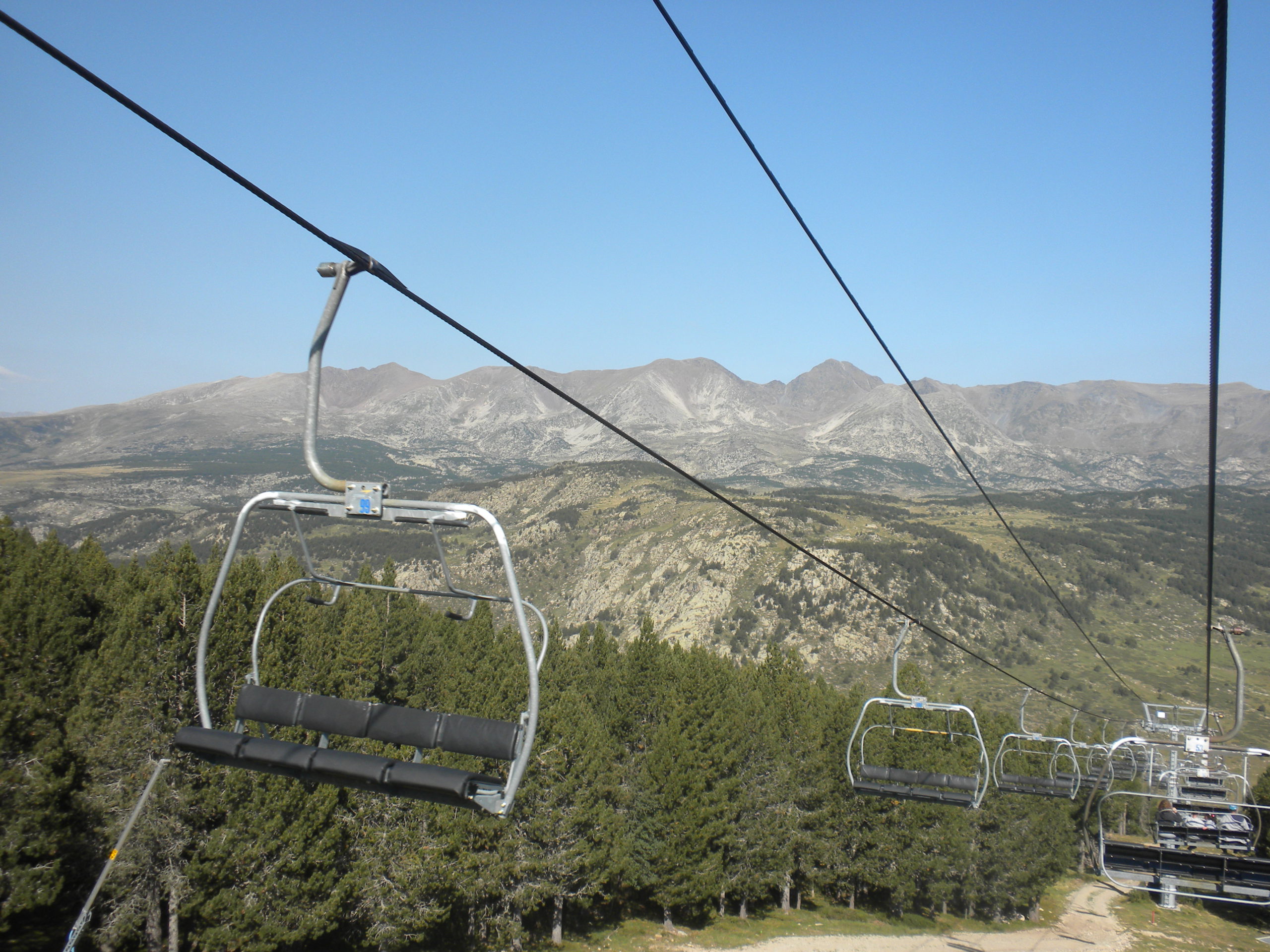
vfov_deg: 38.7
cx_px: 635
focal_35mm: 37
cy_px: 476
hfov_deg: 50.1
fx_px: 1357
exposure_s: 1/87.7
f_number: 10
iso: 64
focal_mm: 6.6
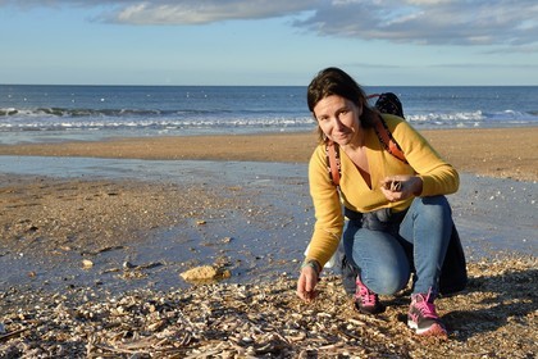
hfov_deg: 44.5
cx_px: 269
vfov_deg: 30.5
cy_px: 180
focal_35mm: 44
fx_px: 658
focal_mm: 44
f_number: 8
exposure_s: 1/400
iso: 200
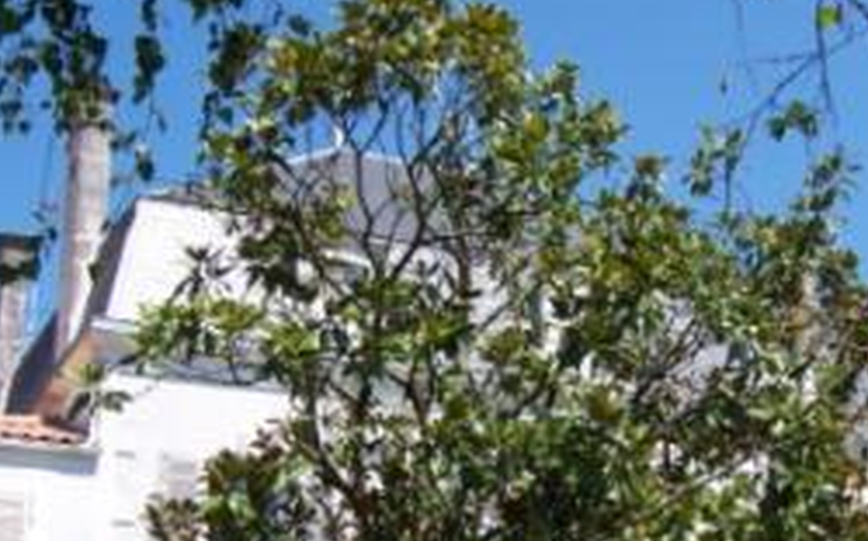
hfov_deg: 33.3
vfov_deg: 21.1
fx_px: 1442
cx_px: 552
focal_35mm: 61
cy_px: 385
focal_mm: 5.6
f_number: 4
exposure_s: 1/500
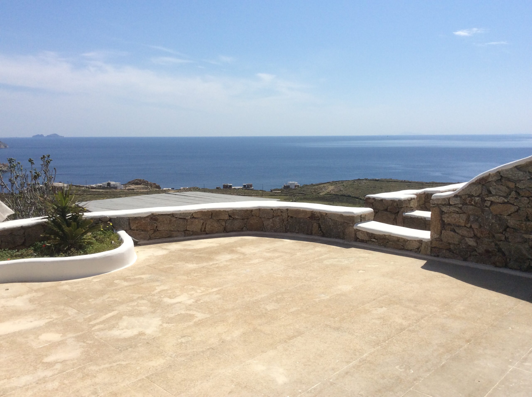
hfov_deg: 56.9
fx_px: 491
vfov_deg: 44.1
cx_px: 266
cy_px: 198
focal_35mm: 32
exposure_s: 1/3012
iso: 32
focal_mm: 3.3
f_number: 2.4
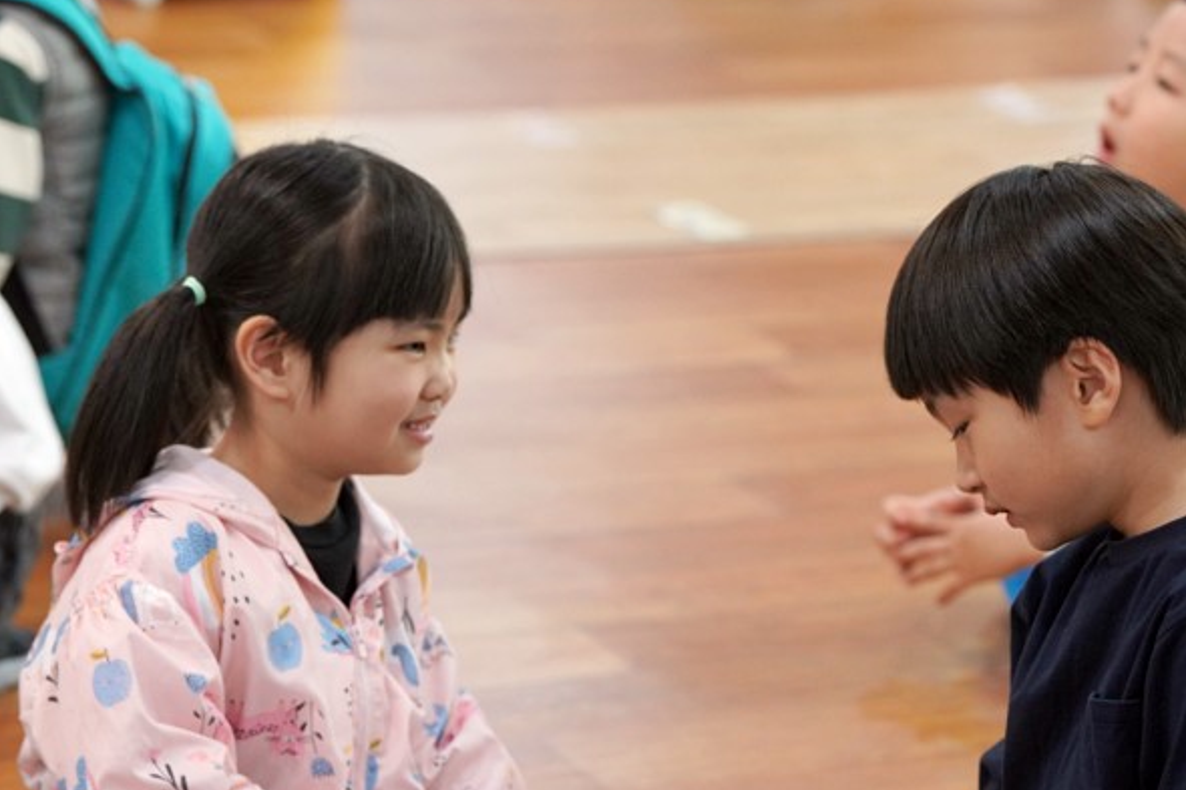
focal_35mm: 148
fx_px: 4874
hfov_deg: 13.9
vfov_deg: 9.3
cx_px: 645
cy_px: 541
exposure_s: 1/160
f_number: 4
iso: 1600
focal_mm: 97
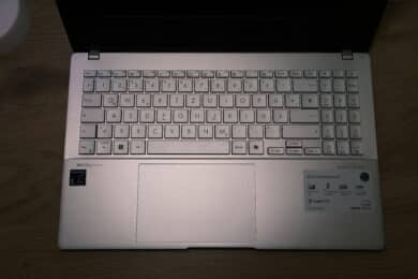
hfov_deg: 51.9
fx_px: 430
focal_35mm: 37
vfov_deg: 35.9
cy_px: 140
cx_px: 209
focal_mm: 24.8
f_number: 8
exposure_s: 1/100
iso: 1000
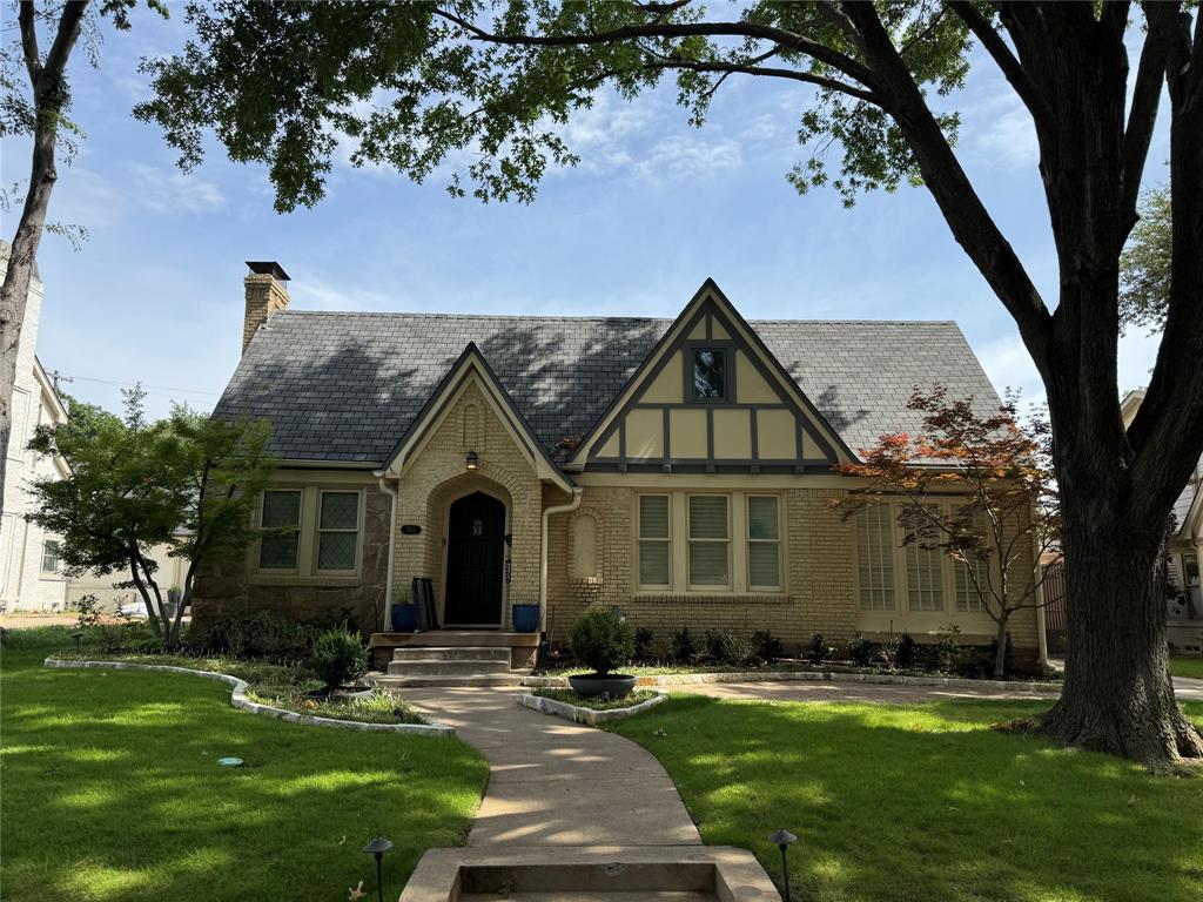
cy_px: 451
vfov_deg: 56.8
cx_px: 602
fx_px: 834
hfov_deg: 71.6
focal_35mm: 24
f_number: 1.78
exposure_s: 1/3597
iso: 80
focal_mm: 6.76
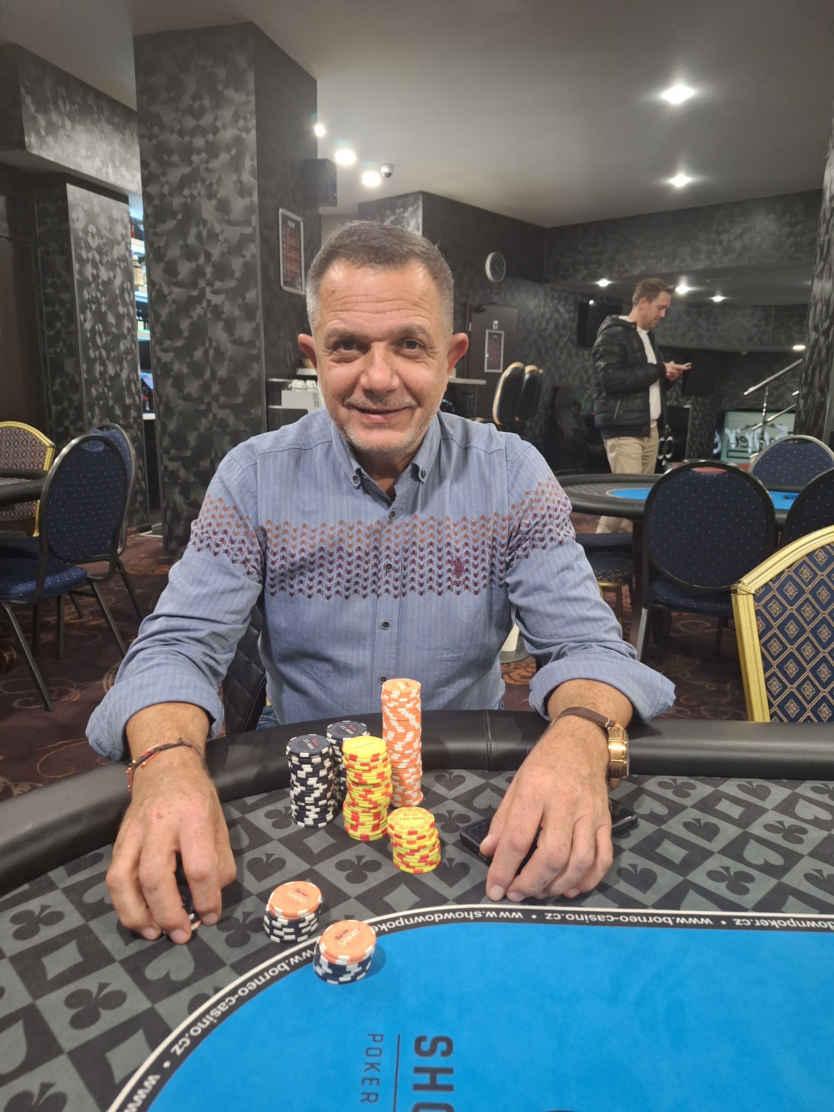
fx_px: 739
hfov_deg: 58.9
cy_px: 556
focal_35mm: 23
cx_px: 417
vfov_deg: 73.9
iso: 400
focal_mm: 5.54
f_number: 1.8
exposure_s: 1/25
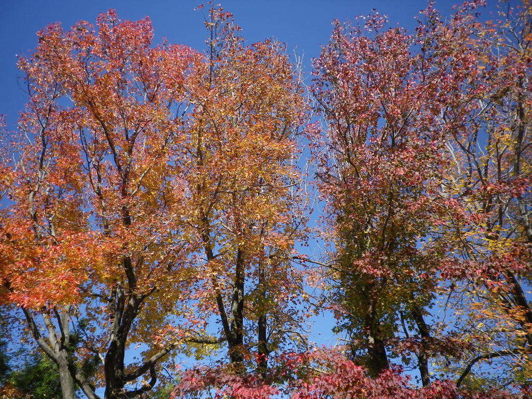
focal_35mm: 28
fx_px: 430
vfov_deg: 49.7
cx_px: 266
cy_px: 200
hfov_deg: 63.4
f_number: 3.5
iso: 80
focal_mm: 5.05
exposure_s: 1/500
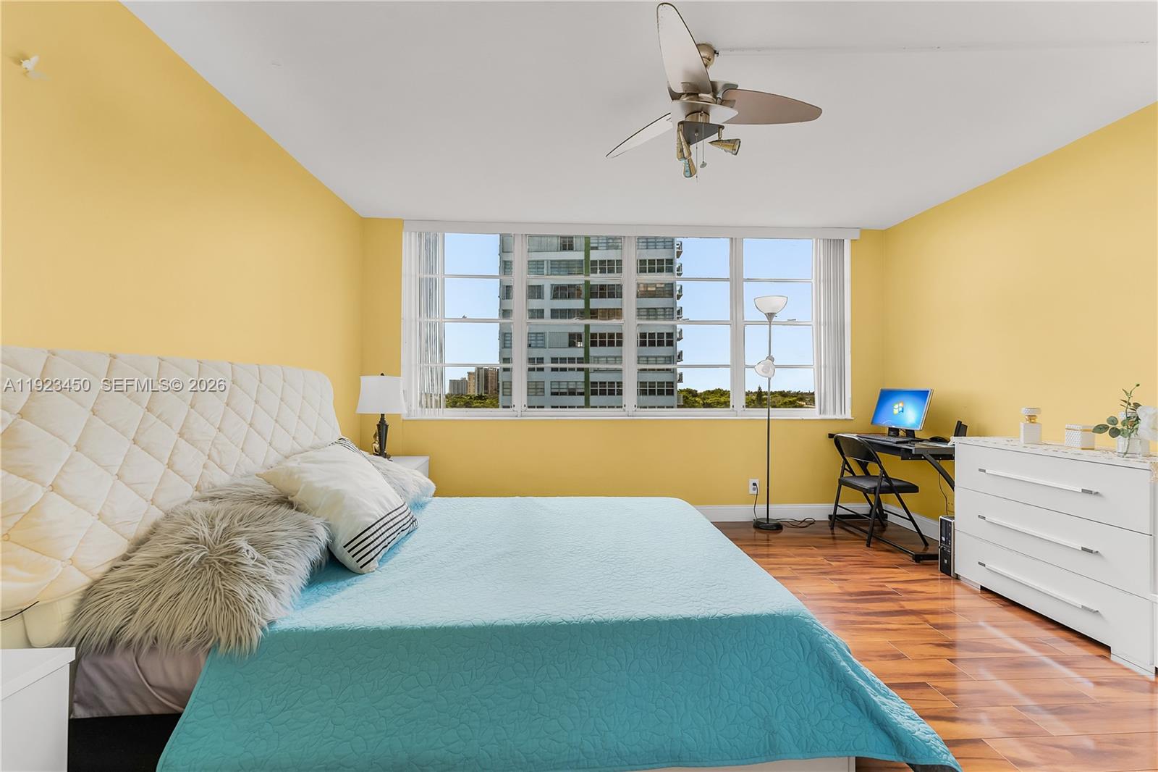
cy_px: 386
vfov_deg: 81.2
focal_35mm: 14
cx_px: 579
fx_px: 450
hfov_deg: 104.3
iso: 100
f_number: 8
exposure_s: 1/160
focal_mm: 14
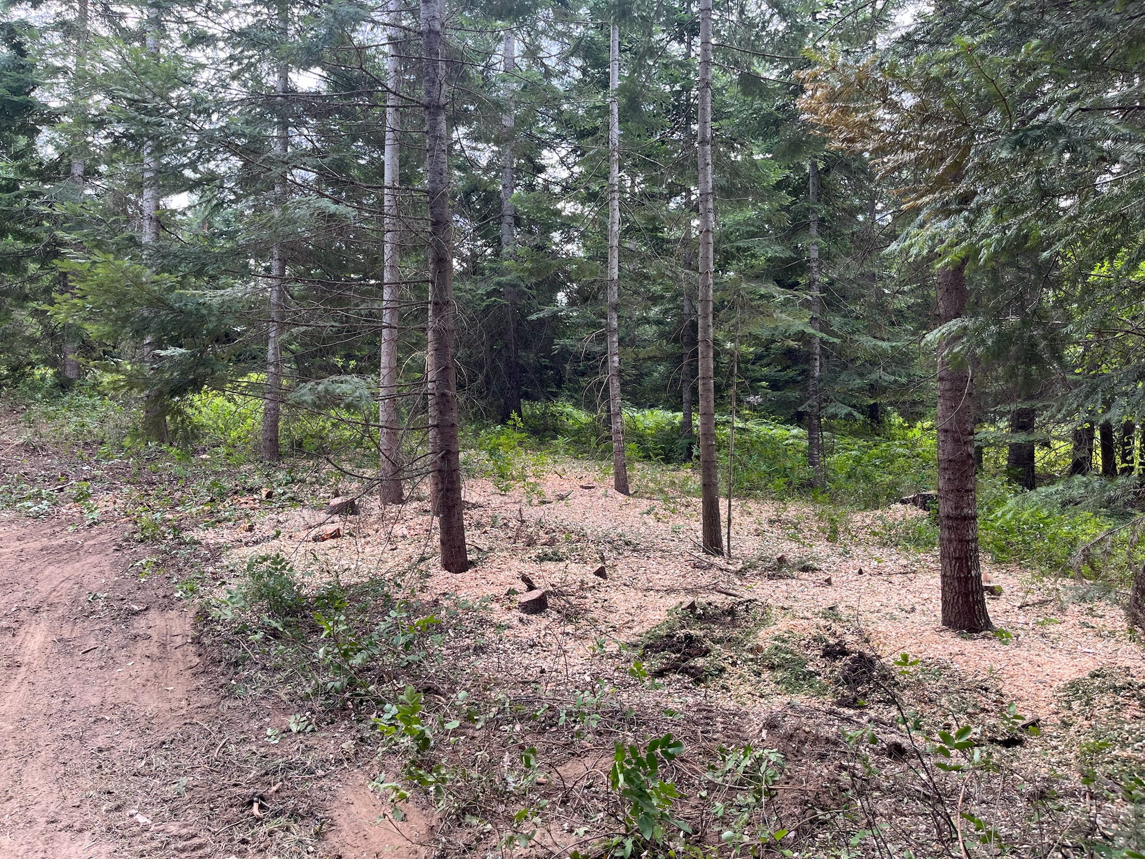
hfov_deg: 67.3
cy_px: 430
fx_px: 860
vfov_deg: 53.1
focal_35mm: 26
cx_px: 572
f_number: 1.6
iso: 40
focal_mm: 5.1
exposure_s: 1/240
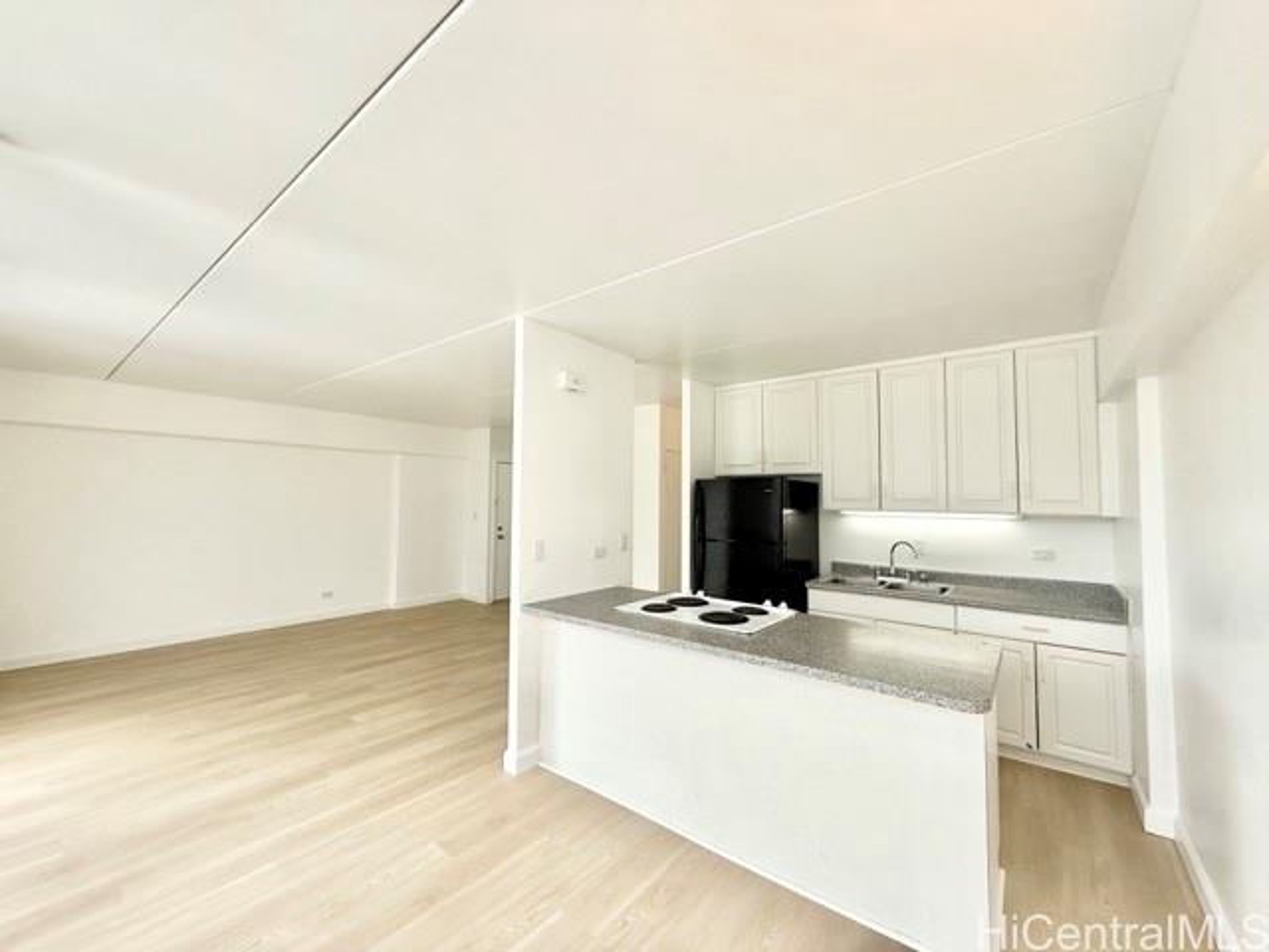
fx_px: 513
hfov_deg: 102.1
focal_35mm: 14
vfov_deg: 85.7
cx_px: 634
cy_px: 476
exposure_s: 1/120
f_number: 2.2
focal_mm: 2.22
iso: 100
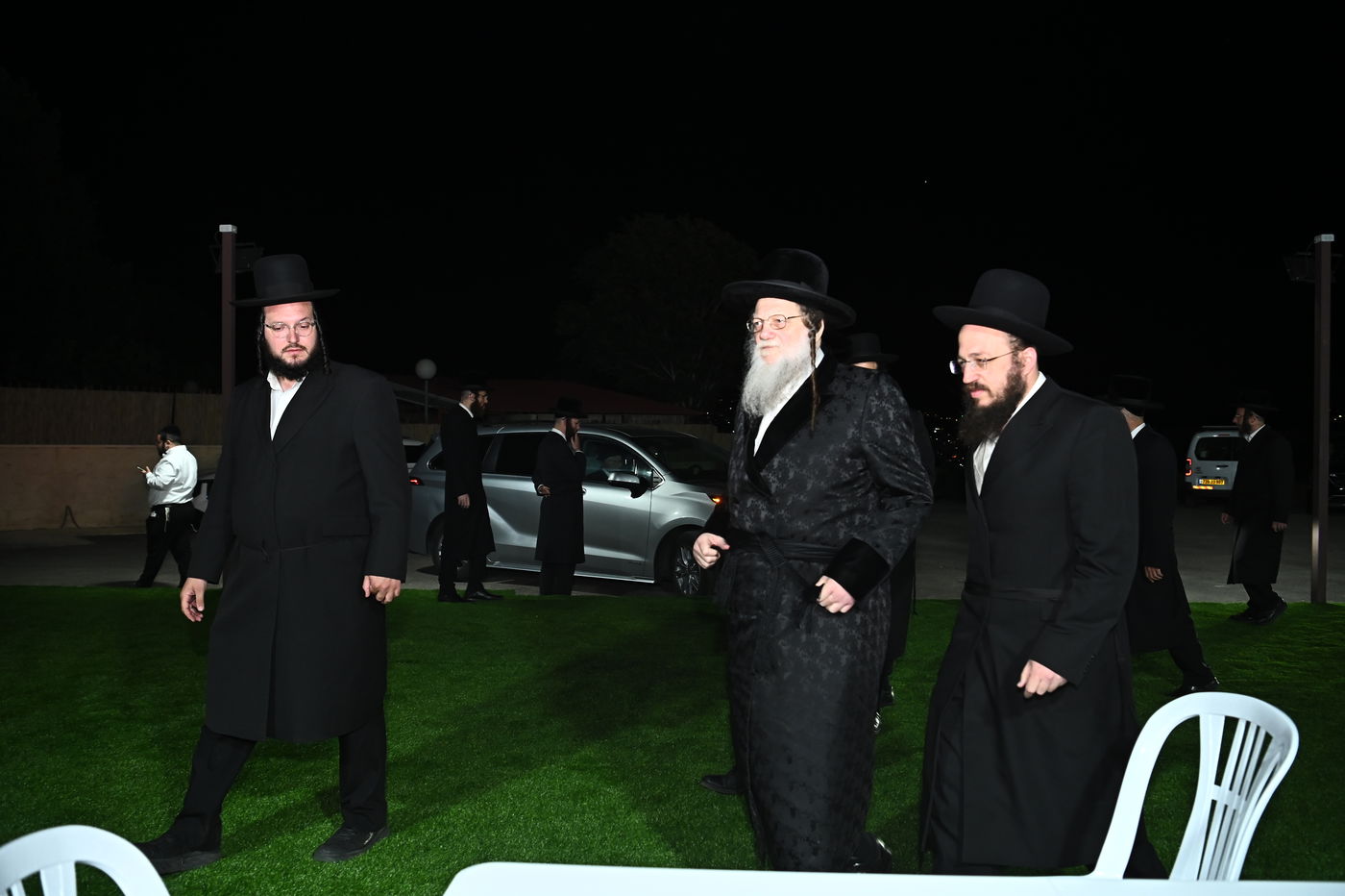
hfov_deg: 62.0
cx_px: 672
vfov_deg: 43.6
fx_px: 1120
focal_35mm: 30
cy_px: 448
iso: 1250
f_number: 4
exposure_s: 1/200
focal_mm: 30
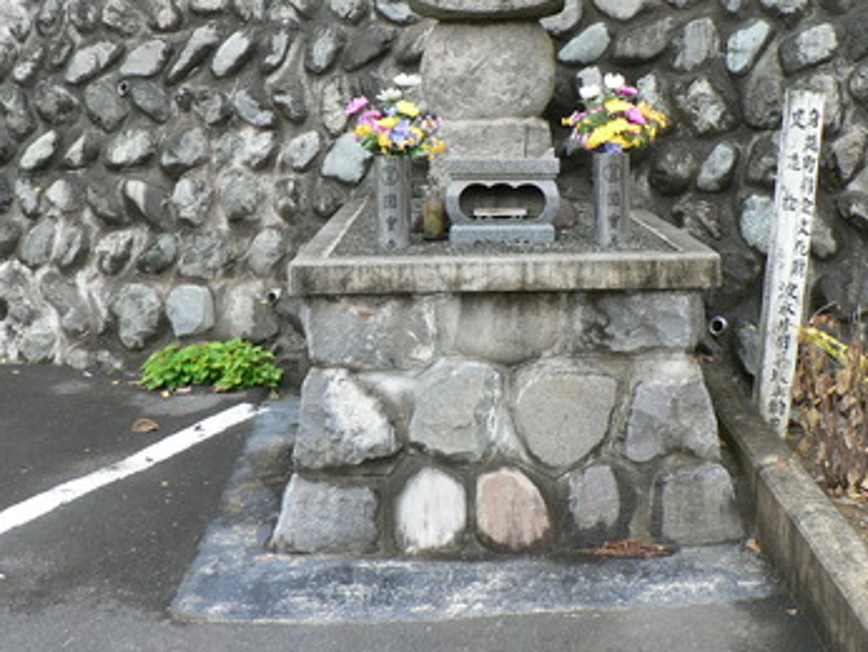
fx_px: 1305
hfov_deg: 36.7
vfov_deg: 27.8
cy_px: 194
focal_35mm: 52
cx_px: 494
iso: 80
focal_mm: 6
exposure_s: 1/100
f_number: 3.2
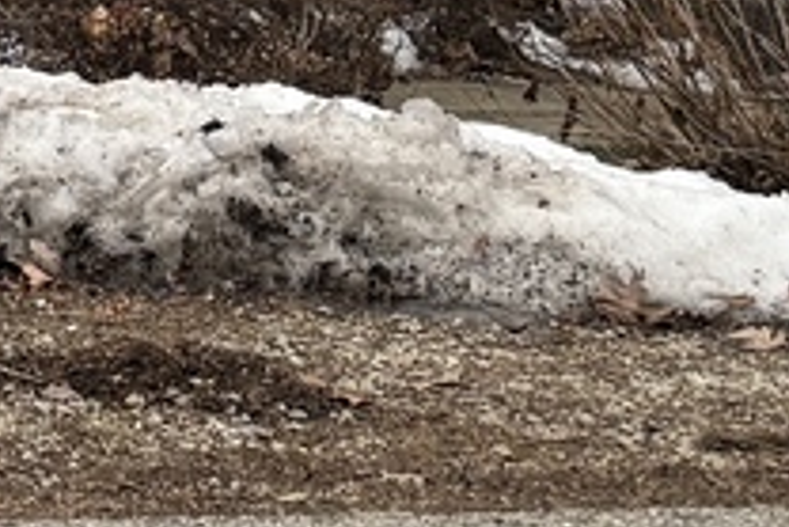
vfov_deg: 7.8
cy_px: -315
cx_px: -603
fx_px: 3794
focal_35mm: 173
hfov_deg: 11.1
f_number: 1.78
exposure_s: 1/121
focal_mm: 6.76
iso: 100
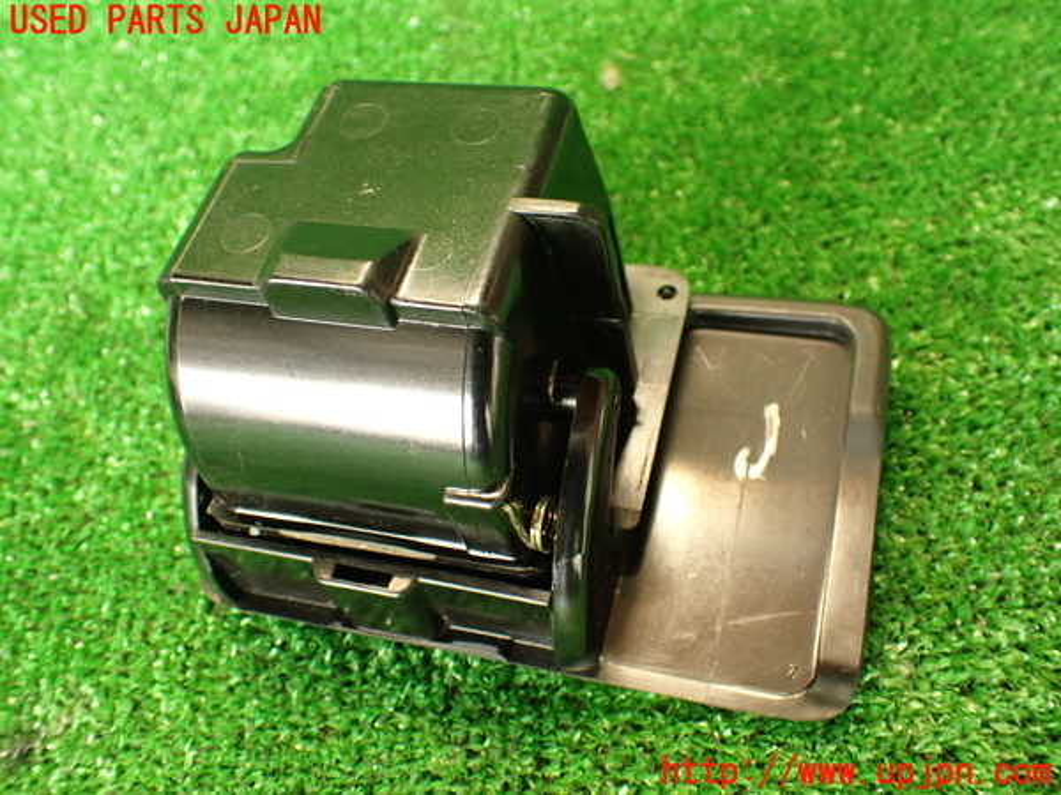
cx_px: 530
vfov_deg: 44.2
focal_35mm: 32
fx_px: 981
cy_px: 398
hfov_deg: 56.8
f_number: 2.4
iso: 500
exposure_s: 1/30
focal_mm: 5.79
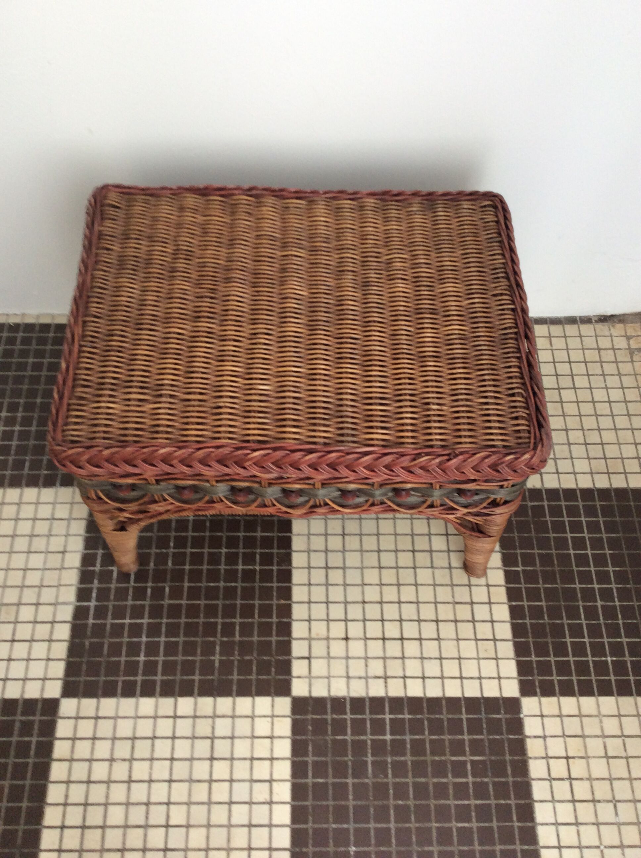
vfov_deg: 56.9
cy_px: 429
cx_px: 320
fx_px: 792
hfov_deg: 44.1
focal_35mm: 32
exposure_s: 1/25
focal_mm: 3.3
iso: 64
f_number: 2.4
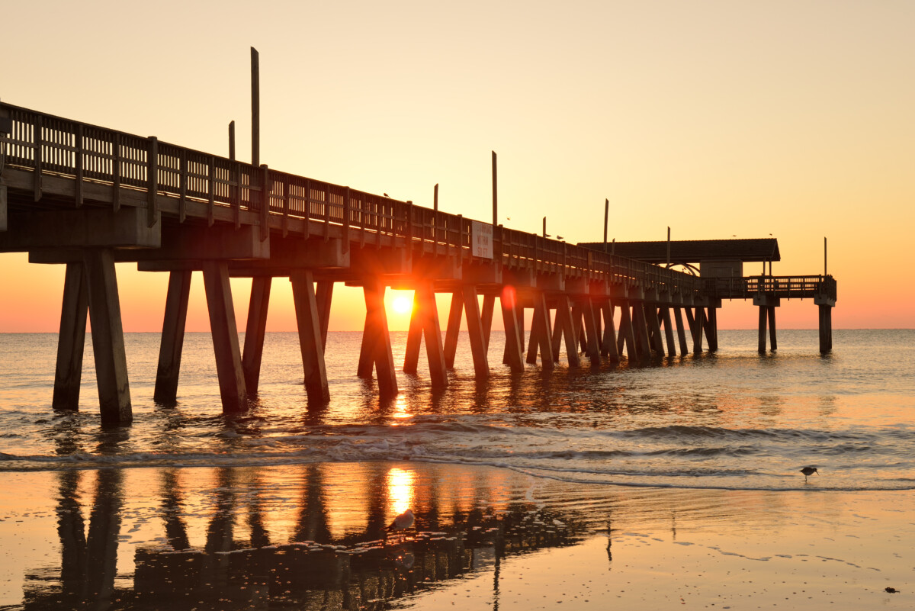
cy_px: 306
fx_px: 1271
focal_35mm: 50
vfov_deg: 27.0
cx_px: 458
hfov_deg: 39.6
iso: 100
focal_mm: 50
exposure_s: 1/40
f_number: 11
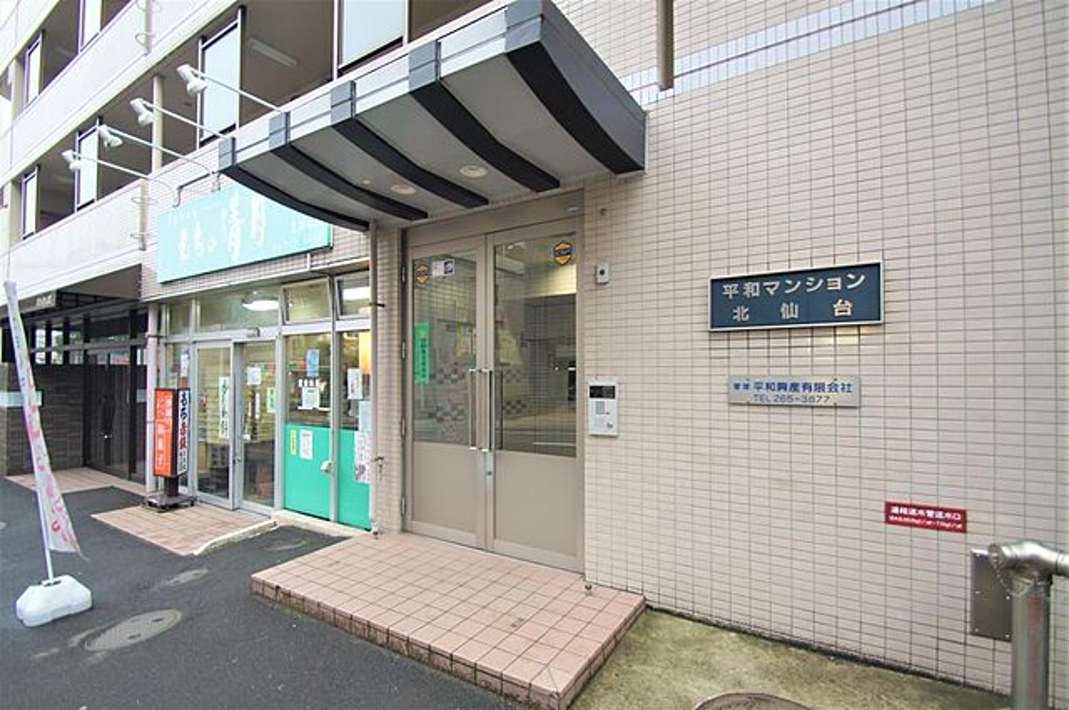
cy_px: 355
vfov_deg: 77.2
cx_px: 534
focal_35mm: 15
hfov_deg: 100.5
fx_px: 445
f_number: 3.5
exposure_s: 1/30
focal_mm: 10
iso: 125
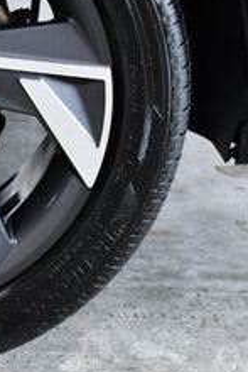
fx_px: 2249
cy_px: 66
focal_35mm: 218
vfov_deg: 9.4
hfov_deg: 6.2
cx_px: -154
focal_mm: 50
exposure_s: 1/250
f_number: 8
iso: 2500
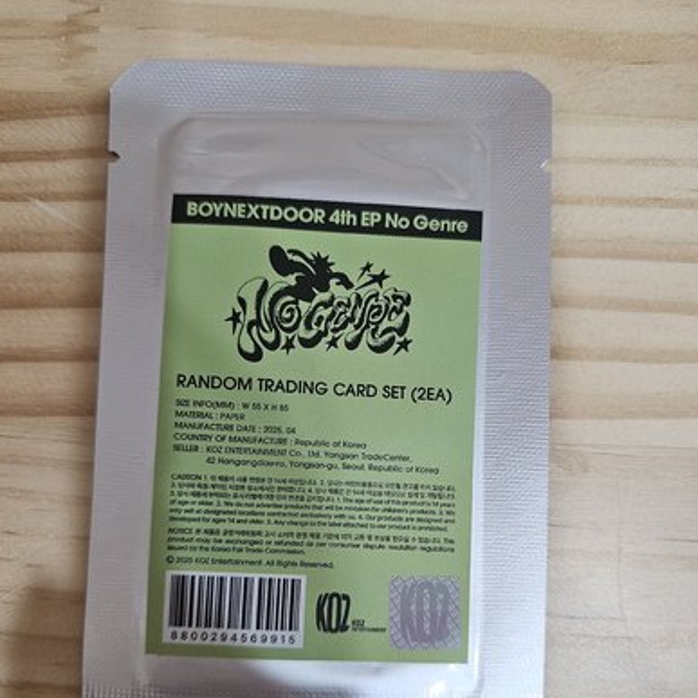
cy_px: 432
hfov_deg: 57.3
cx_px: 346
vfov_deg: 56.7
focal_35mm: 28
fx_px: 639
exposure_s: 1/120
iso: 800
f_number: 1.7
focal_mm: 6.3
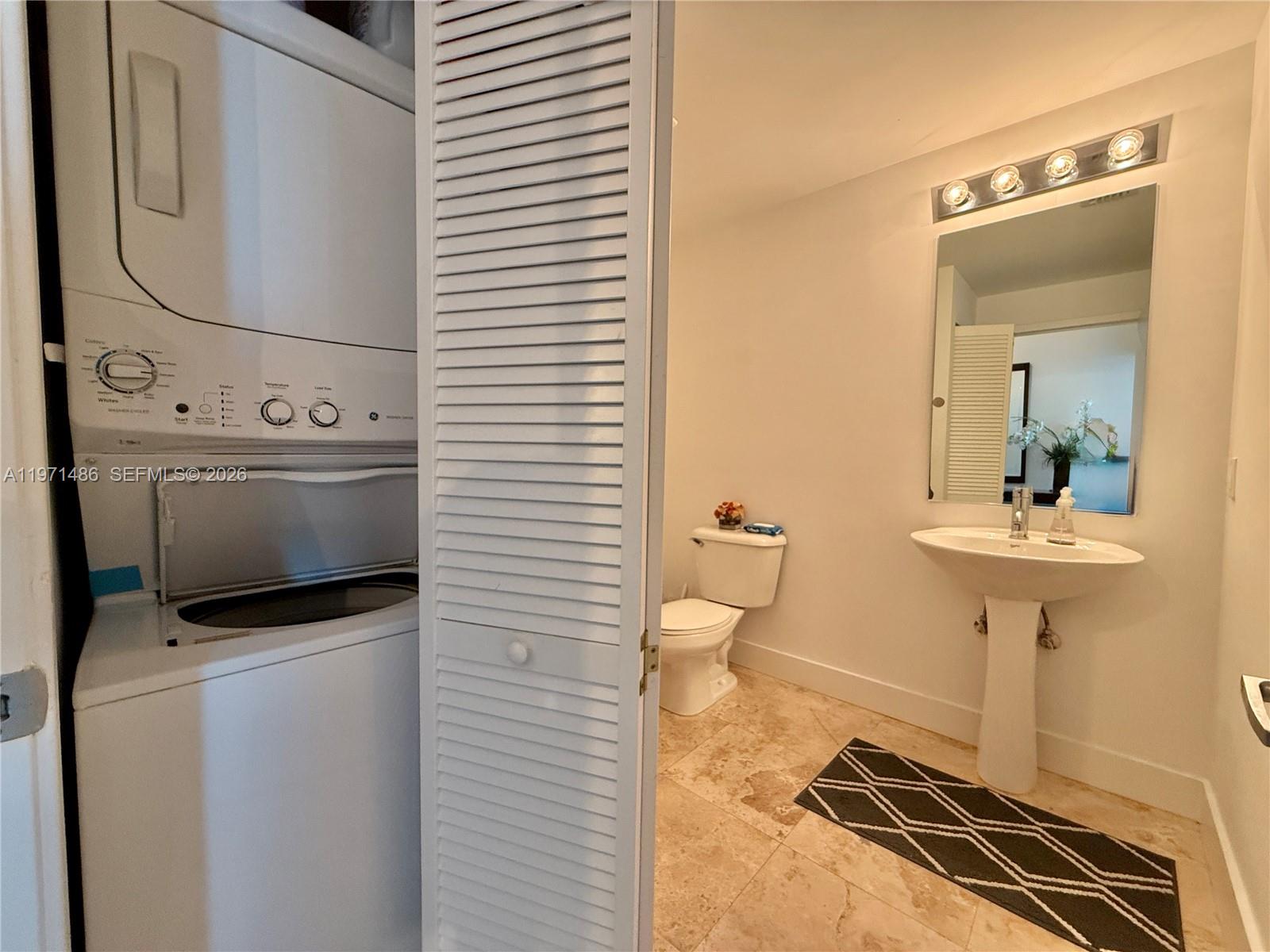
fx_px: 514
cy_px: 476
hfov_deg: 102.1
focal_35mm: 14
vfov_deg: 85.7
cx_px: 635
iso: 320
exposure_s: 1/60
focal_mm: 2.22
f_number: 2.2
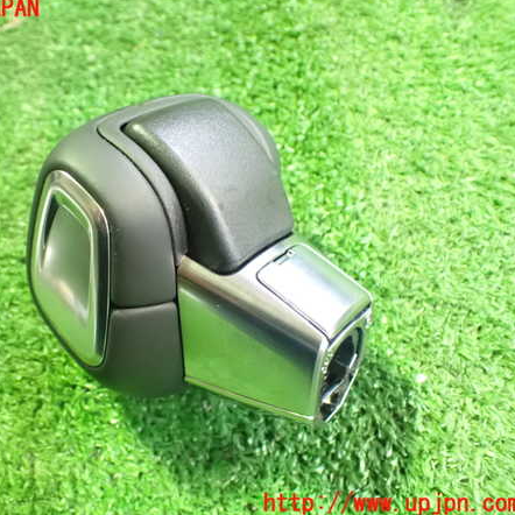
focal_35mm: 36
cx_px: 177
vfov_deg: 46.0
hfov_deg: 45.4
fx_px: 606
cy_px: 256
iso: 1600
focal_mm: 5.4
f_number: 2.3
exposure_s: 1/25
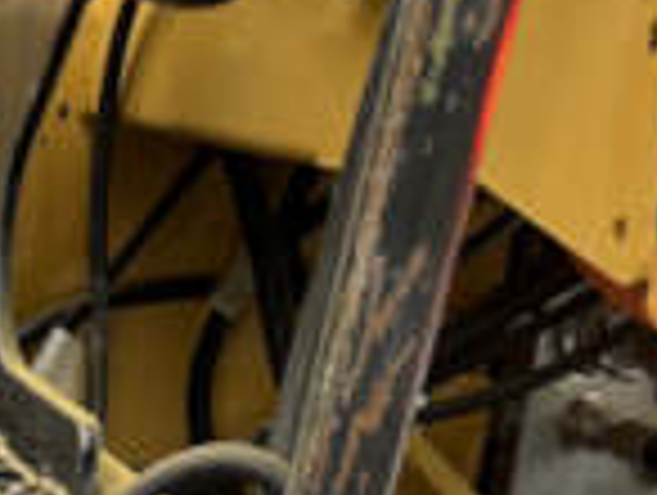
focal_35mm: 142
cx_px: -720
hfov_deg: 12.1
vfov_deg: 9.3
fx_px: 2700
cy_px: 1210
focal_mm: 5.7
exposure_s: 1/121
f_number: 1.5
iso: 50
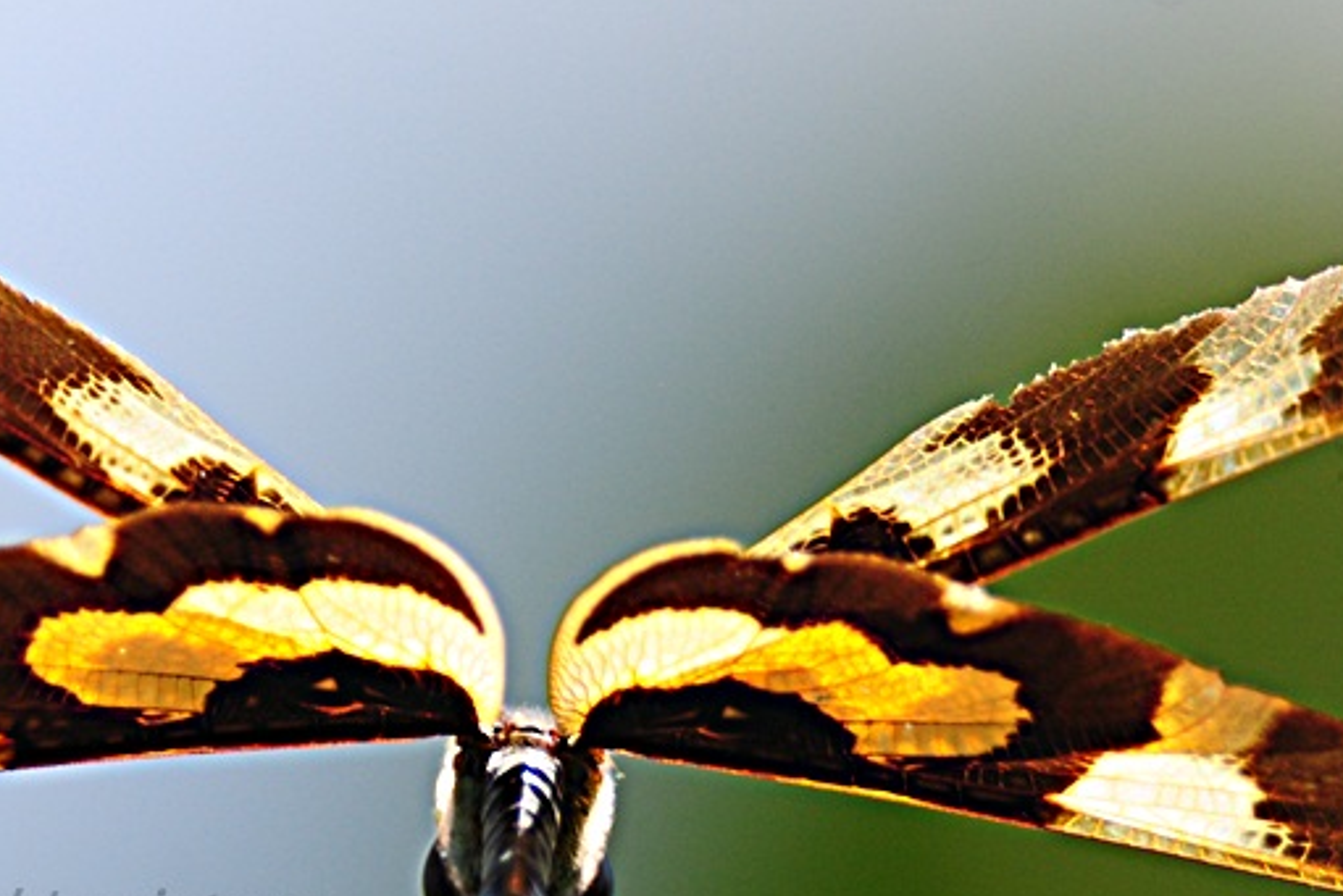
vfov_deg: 0.9
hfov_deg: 1.4
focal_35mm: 1503
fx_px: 56083
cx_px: 541
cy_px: 716
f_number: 7.1
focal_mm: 500
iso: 200
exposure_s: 1/640
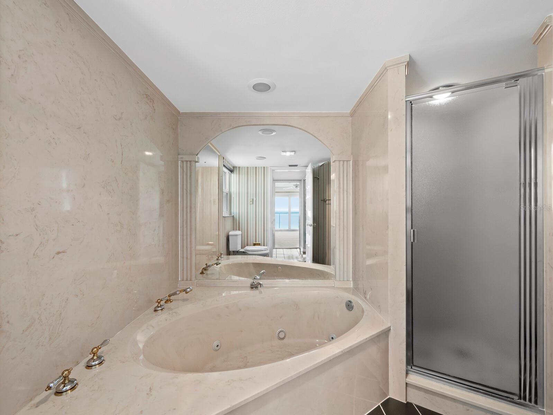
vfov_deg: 85.7
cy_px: 208
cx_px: 276
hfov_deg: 102.0
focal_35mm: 14
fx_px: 224
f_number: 13
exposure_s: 1/2.5
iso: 320
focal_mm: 7
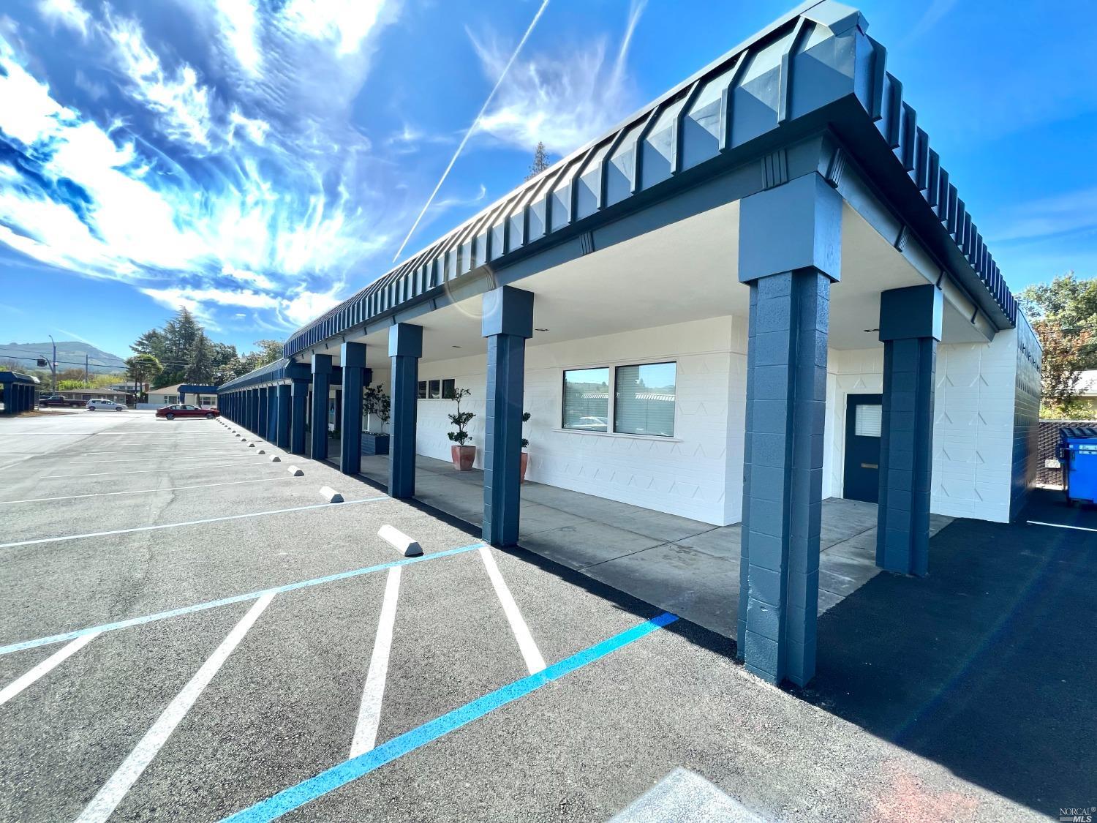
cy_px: 412
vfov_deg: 89.9
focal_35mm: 13
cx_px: 548
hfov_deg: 106.2
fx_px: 412
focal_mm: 1.57
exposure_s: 1/544
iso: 32
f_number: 1.8
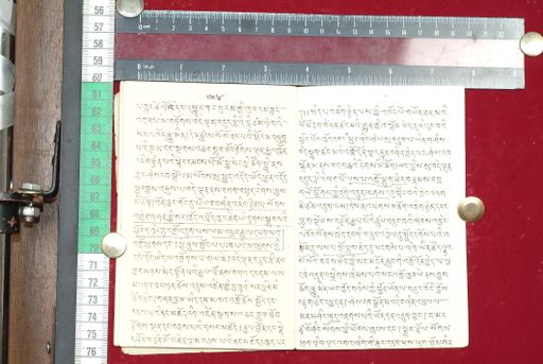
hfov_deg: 23.0
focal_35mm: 88
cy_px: 182
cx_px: 272
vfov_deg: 15.5
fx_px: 1337
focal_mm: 59
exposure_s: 1/20
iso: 160
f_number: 13
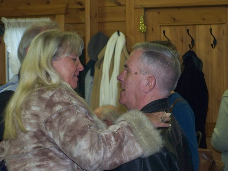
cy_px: 86
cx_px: 114
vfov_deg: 11.6
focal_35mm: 128
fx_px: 843
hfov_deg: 15.4
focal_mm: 21.3
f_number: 3.2
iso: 250
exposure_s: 1/50
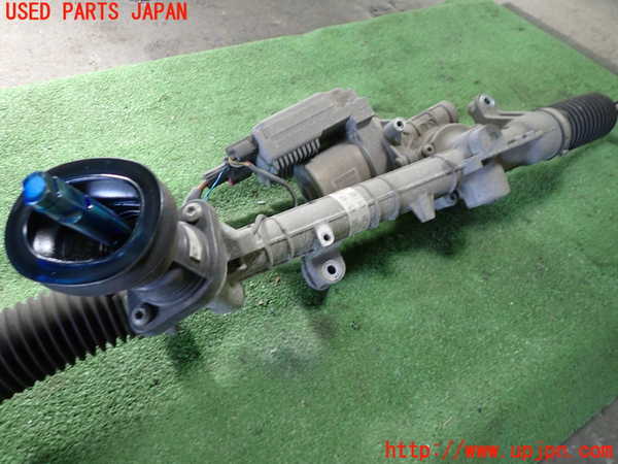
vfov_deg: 54.9
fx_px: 446
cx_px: 309
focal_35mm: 25
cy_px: 232
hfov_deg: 69.4
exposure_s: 1/40
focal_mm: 4.5
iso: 200
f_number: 2
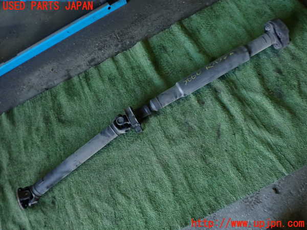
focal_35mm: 30
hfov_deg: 60.0
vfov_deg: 46.8
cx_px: 154
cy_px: 115
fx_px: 266
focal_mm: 5.4
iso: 200
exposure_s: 1/30
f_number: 2.3
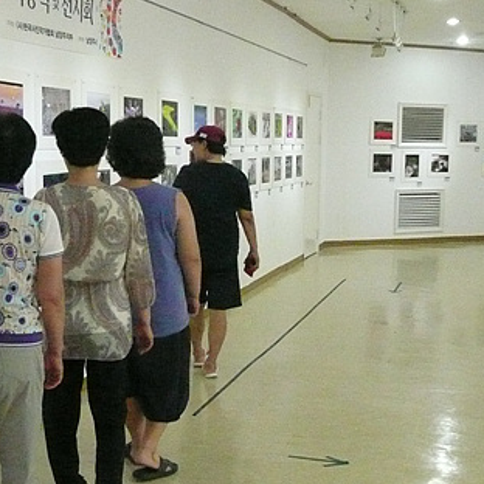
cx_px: 194
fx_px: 917
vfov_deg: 29.5
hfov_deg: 29.5
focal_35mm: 58
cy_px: 261
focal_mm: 5.2
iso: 1250
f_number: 3.5
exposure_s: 1/80
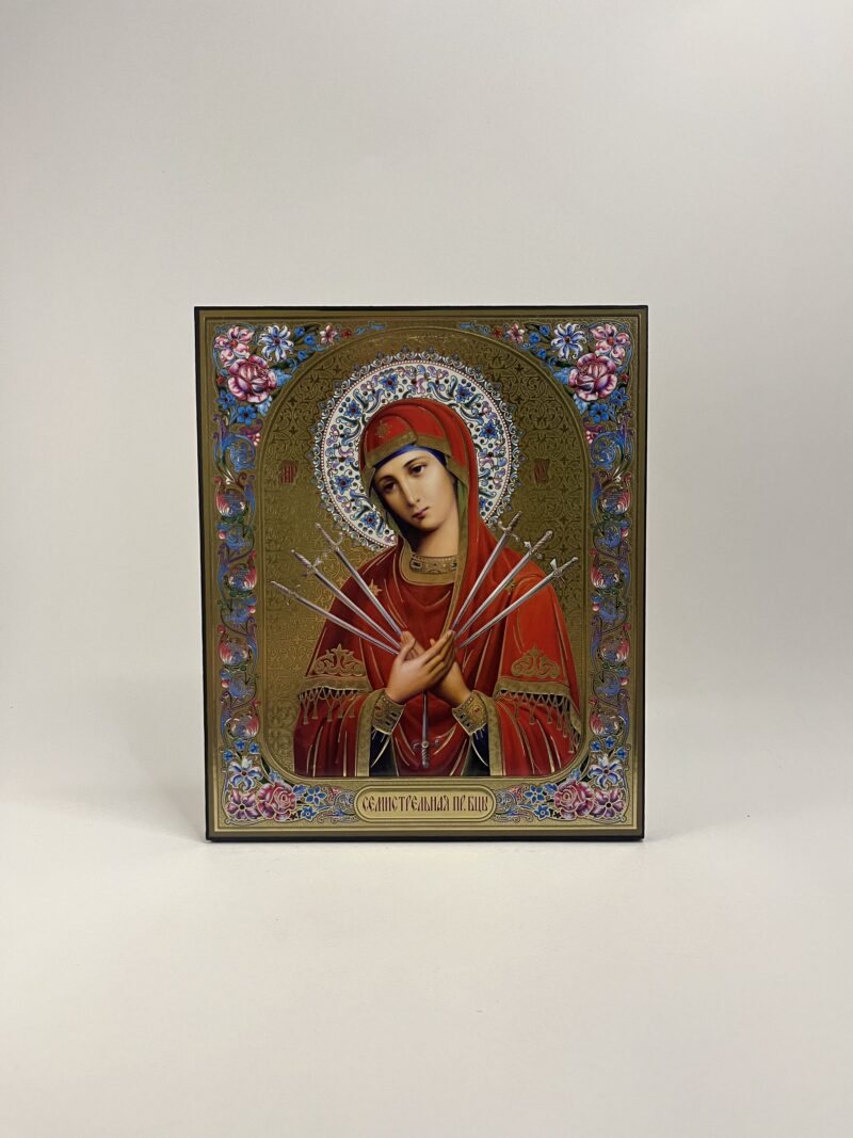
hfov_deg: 53.1
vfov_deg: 67.3
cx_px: 426
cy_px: 569
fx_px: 854
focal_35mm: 26
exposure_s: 1/50
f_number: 1.6
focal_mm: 5.1
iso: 100
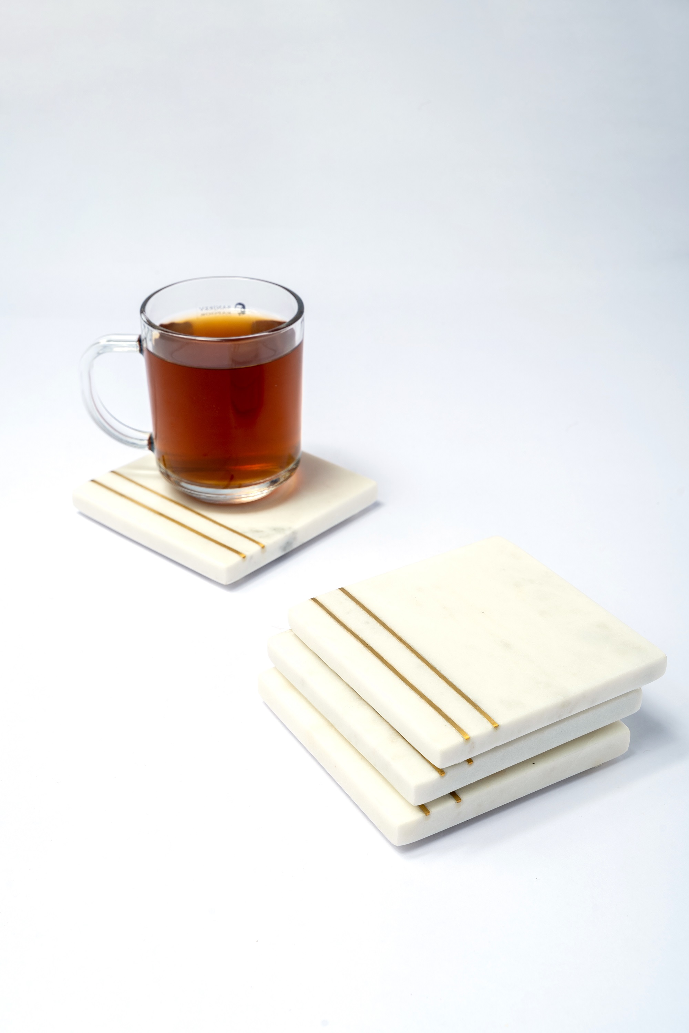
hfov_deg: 26.0
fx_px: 1493
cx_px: 344
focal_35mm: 52
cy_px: 516
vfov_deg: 38.2
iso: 50
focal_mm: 52
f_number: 13
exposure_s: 1/125
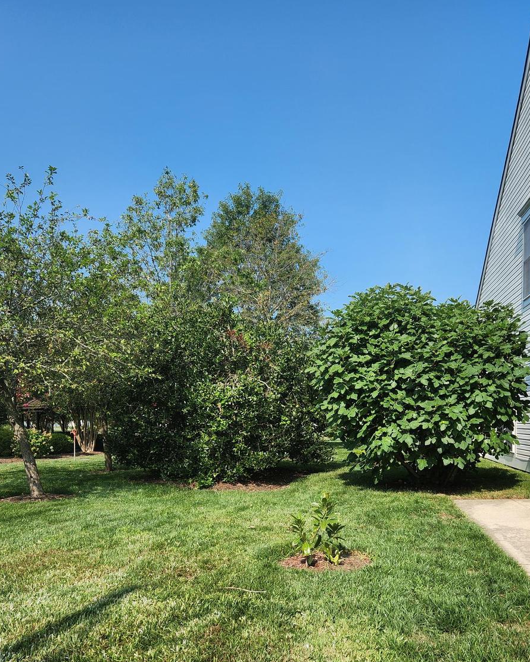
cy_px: 442
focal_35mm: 31
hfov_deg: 47.1
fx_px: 608
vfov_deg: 55.9
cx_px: 290
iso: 20
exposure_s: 1/1307
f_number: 1.8
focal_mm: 5.4
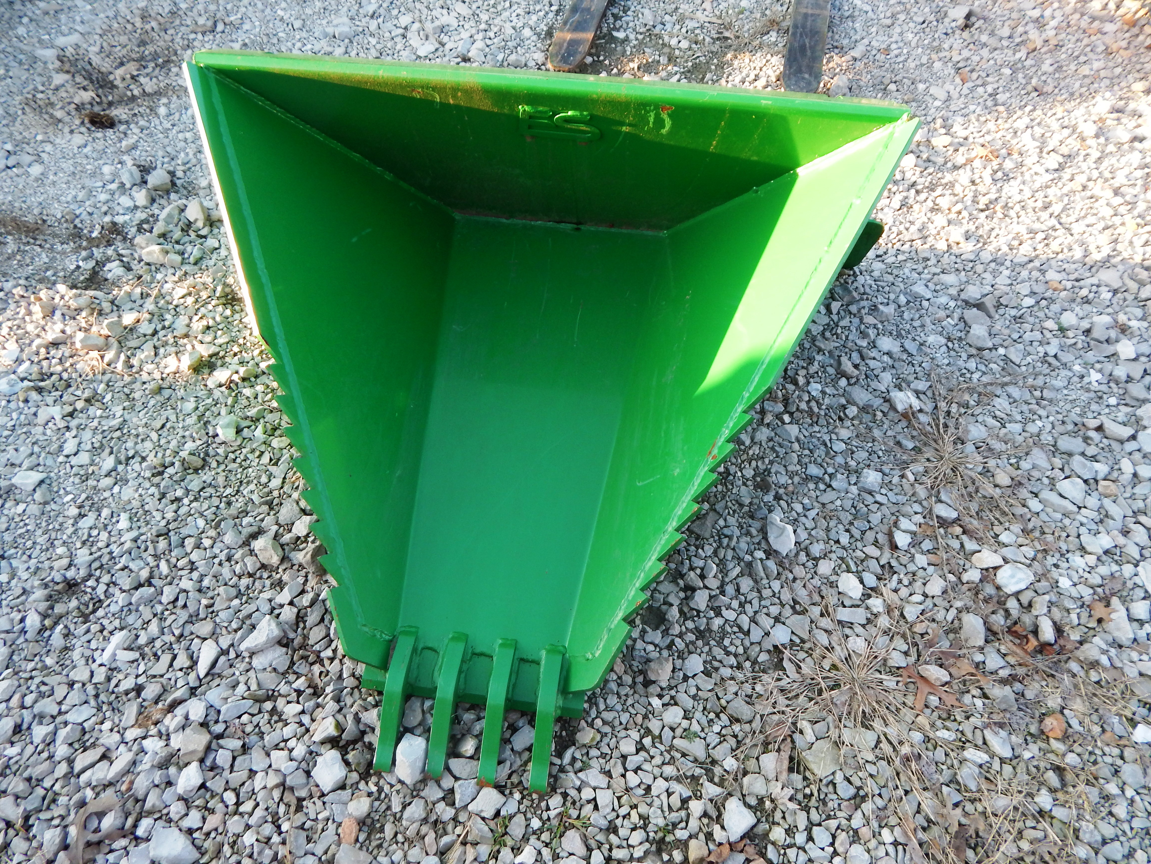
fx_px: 732
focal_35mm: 22
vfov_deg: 61.1
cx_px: 576
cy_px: 432
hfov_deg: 76.4
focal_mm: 4
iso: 125
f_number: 3
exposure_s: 1/100
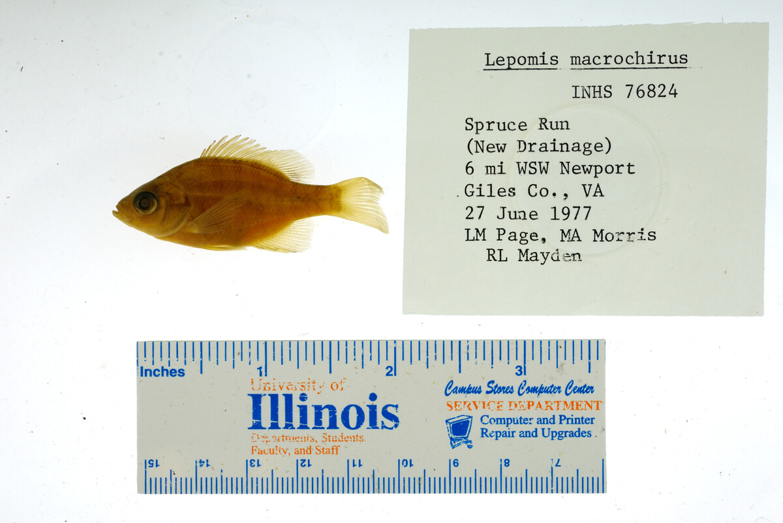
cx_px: 392
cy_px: 262
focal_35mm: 60
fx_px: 1305
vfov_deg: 22.6
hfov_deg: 33.4
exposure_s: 1/200
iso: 100
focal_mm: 60
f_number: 10
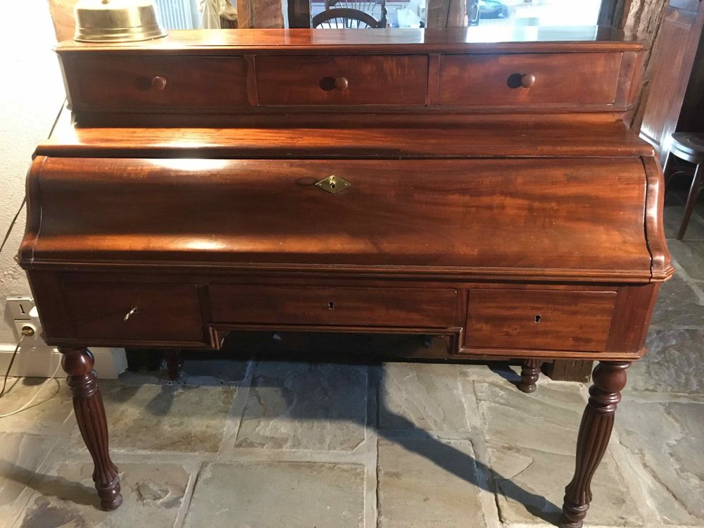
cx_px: 352
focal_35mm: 29
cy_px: 264
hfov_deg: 61.7
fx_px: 590
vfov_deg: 48.2
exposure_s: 1/17
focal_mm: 4.15
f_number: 2.2
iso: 400
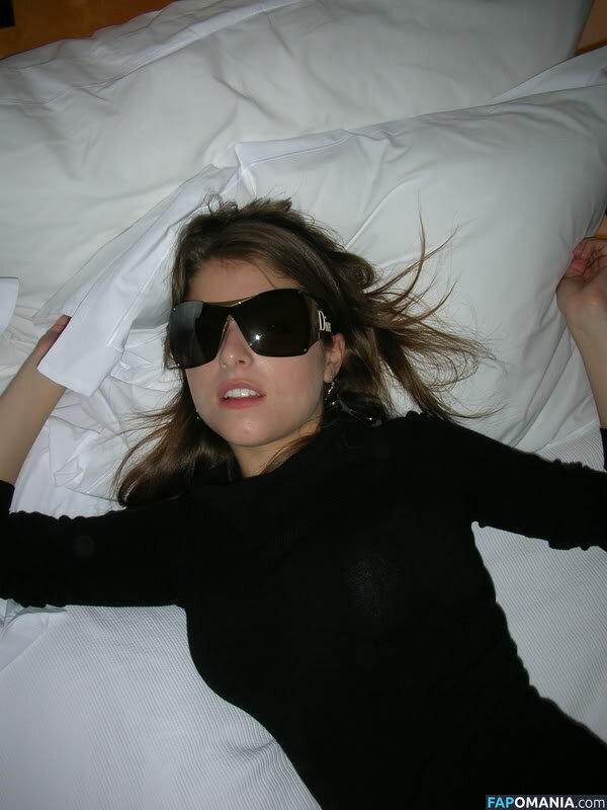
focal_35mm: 35
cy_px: 405
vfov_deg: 52.6
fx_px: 818
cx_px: 304
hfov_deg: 40.7
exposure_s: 1/60.1
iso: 50
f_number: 3
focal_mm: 5.8
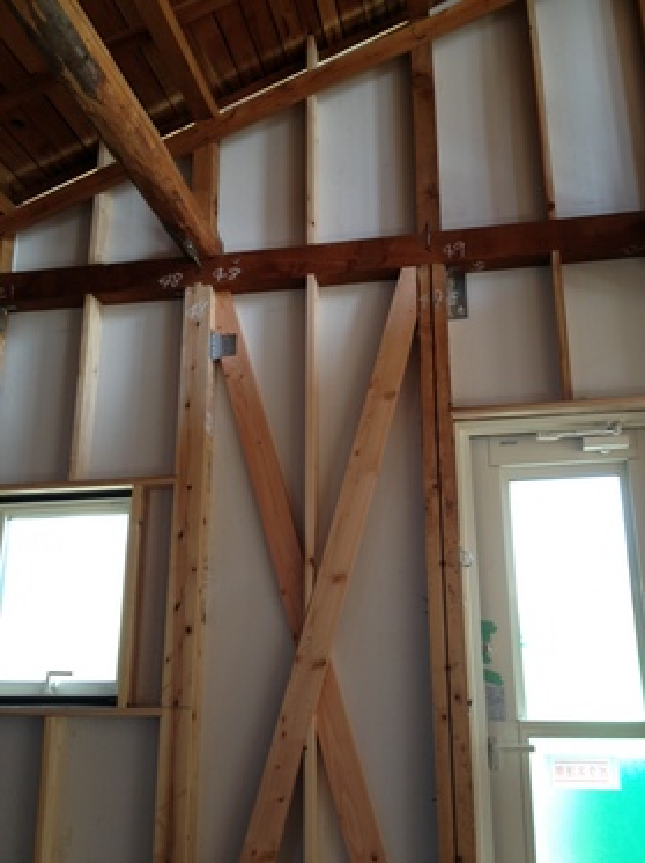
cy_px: 432
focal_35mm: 35
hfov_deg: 40.6
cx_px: 322
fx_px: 871
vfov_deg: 52.7
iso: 50
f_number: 2.4
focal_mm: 4.28
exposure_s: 1/30
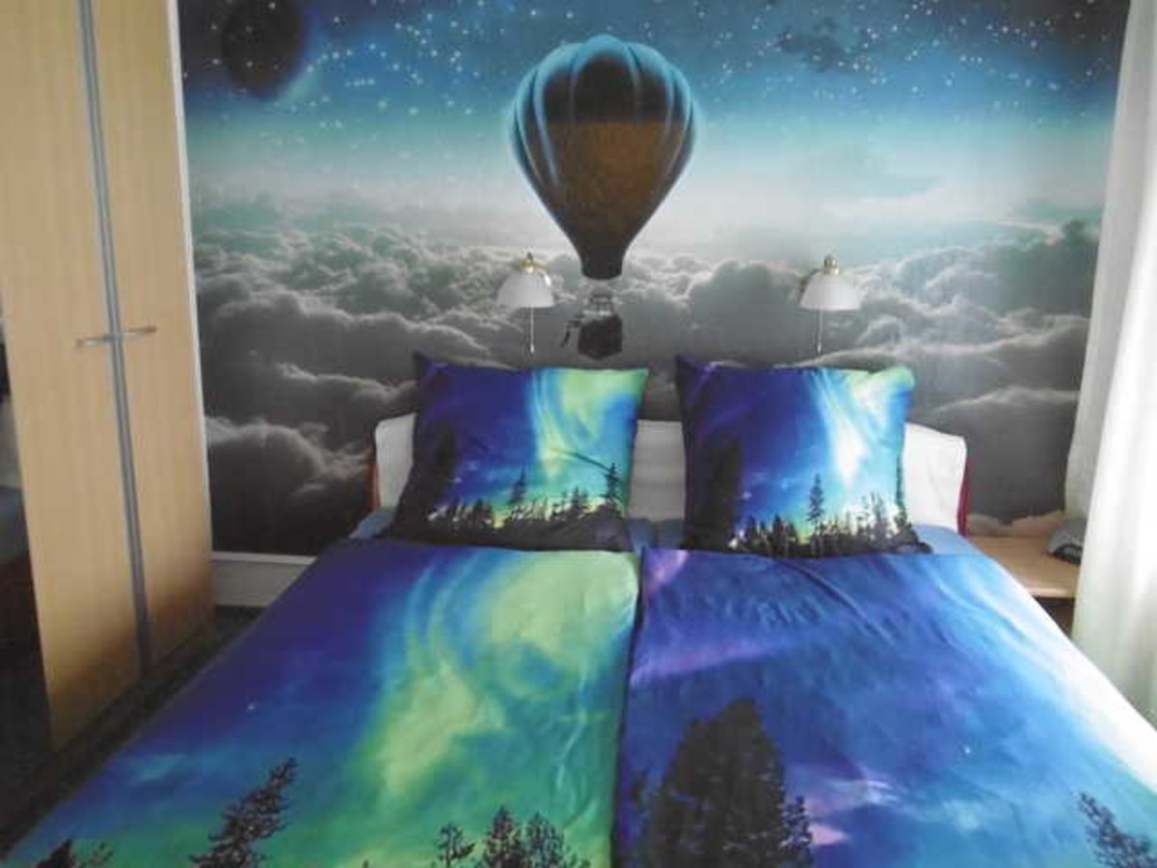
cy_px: 434
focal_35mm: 28
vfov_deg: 49.7
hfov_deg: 63.4
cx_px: 578
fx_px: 936
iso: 800
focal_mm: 5
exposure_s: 1/40
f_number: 3.3
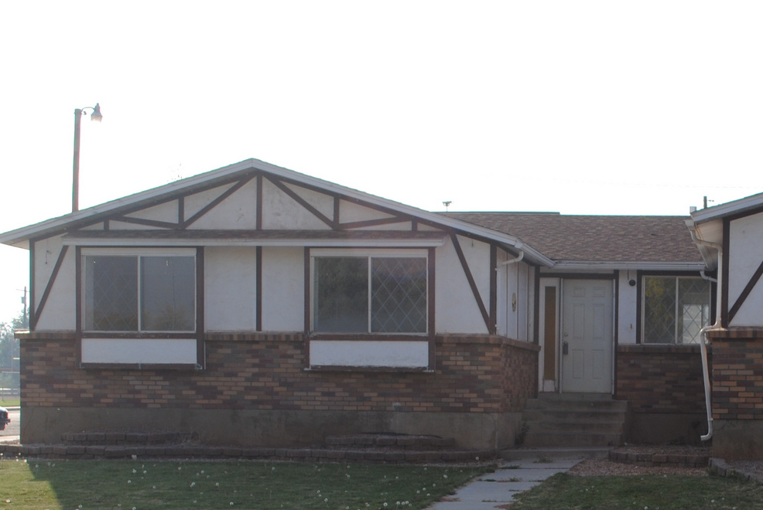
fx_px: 1719
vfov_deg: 16.6
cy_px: 480
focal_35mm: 81
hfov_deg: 24.4
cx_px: 666
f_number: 8
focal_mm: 26
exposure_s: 1/250
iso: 100
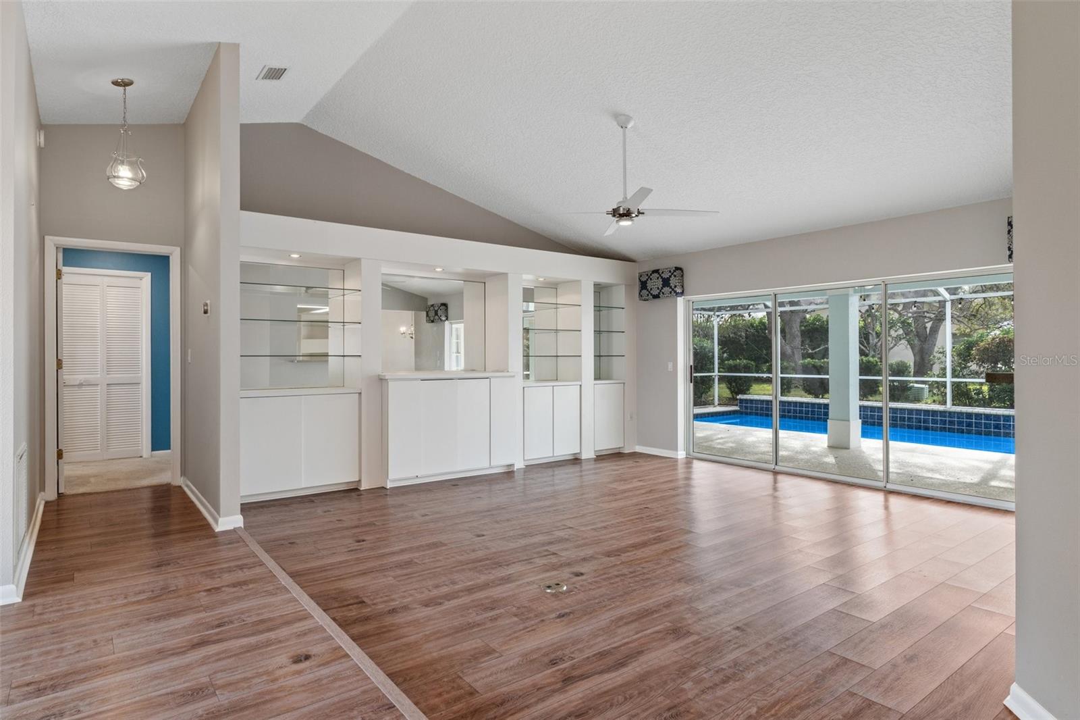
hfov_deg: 85.4
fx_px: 585
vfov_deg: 63.2
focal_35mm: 20
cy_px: 360
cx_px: 540
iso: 320
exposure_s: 1/2
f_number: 8
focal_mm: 13
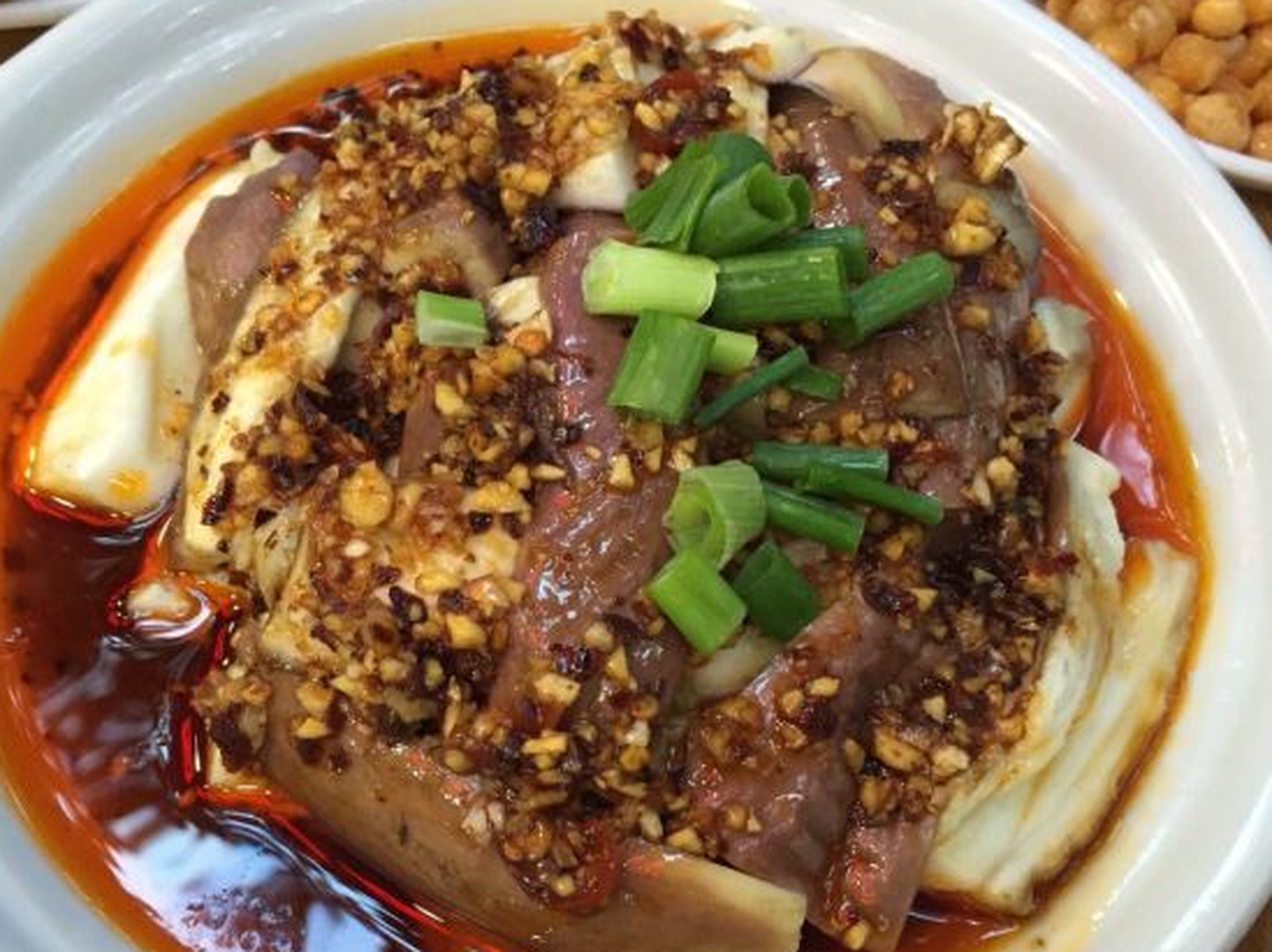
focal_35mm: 37
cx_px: 637
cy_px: 576
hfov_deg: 50.2
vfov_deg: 38.5
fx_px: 1359
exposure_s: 1/30
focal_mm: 4.15
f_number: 2.2
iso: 200
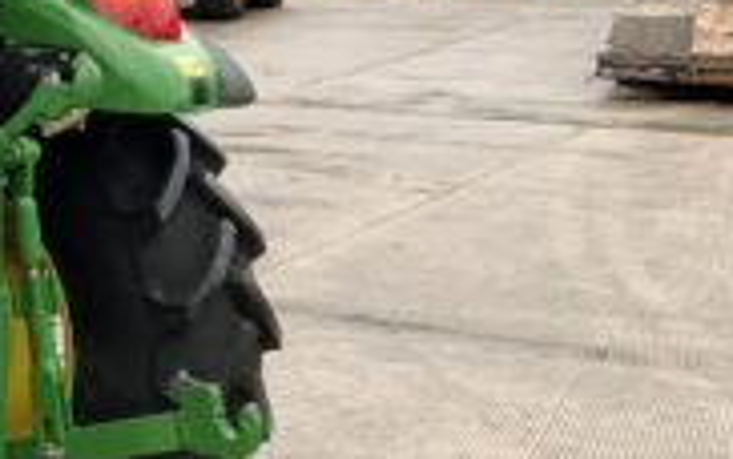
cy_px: 141
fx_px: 2159
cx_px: -290
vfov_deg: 12.1
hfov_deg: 17.7
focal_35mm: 108
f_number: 1.8
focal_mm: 3
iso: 16
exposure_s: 1/238
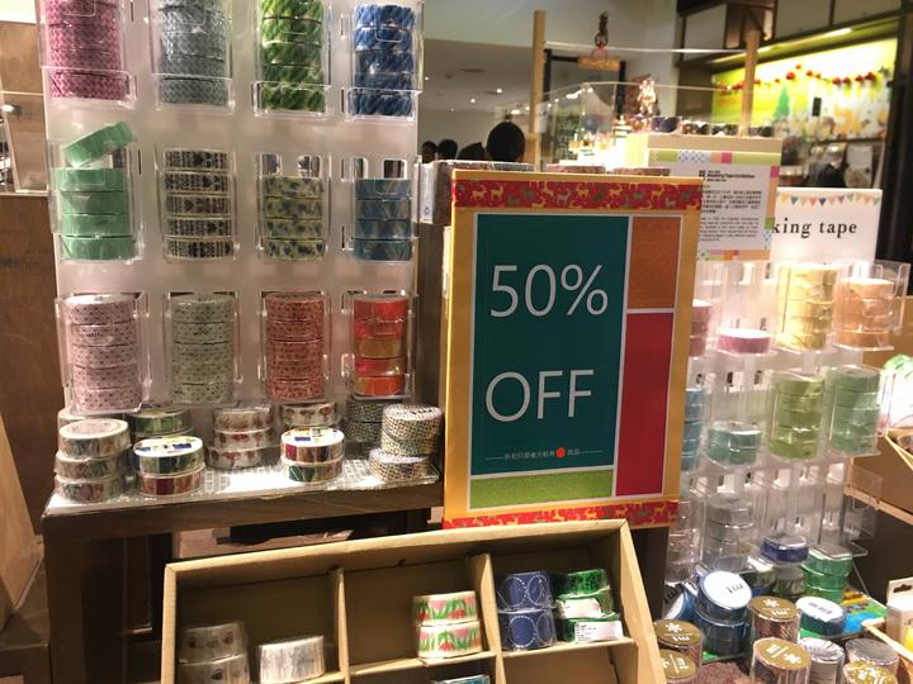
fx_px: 765
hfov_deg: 61.7
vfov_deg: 48.2
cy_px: 342
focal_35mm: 29
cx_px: 456
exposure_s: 1/33
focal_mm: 4.15
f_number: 2.2
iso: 125
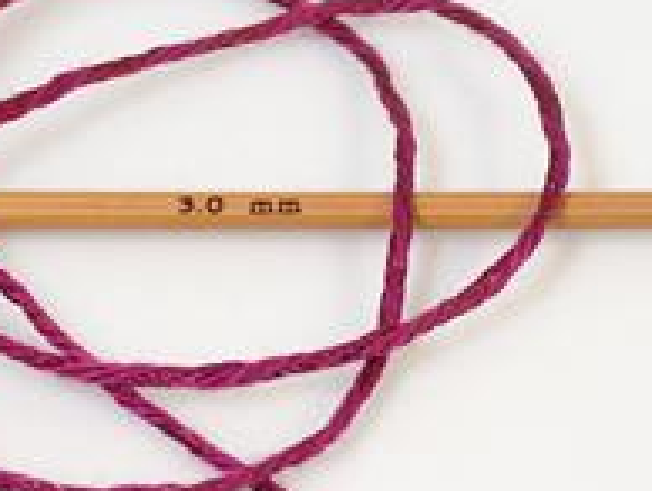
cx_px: 356
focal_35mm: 239
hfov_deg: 8.3
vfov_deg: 6.2
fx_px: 4507
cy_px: 207
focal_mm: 23.76
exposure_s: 1/39.8
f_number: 3
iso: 200
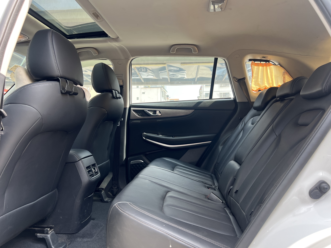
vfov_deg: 53.1
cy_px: 124
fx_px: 249
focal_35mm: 26
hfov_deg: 67.3
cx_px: 166
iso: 50
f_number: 1.5
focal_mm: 5.7
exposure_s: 1/303
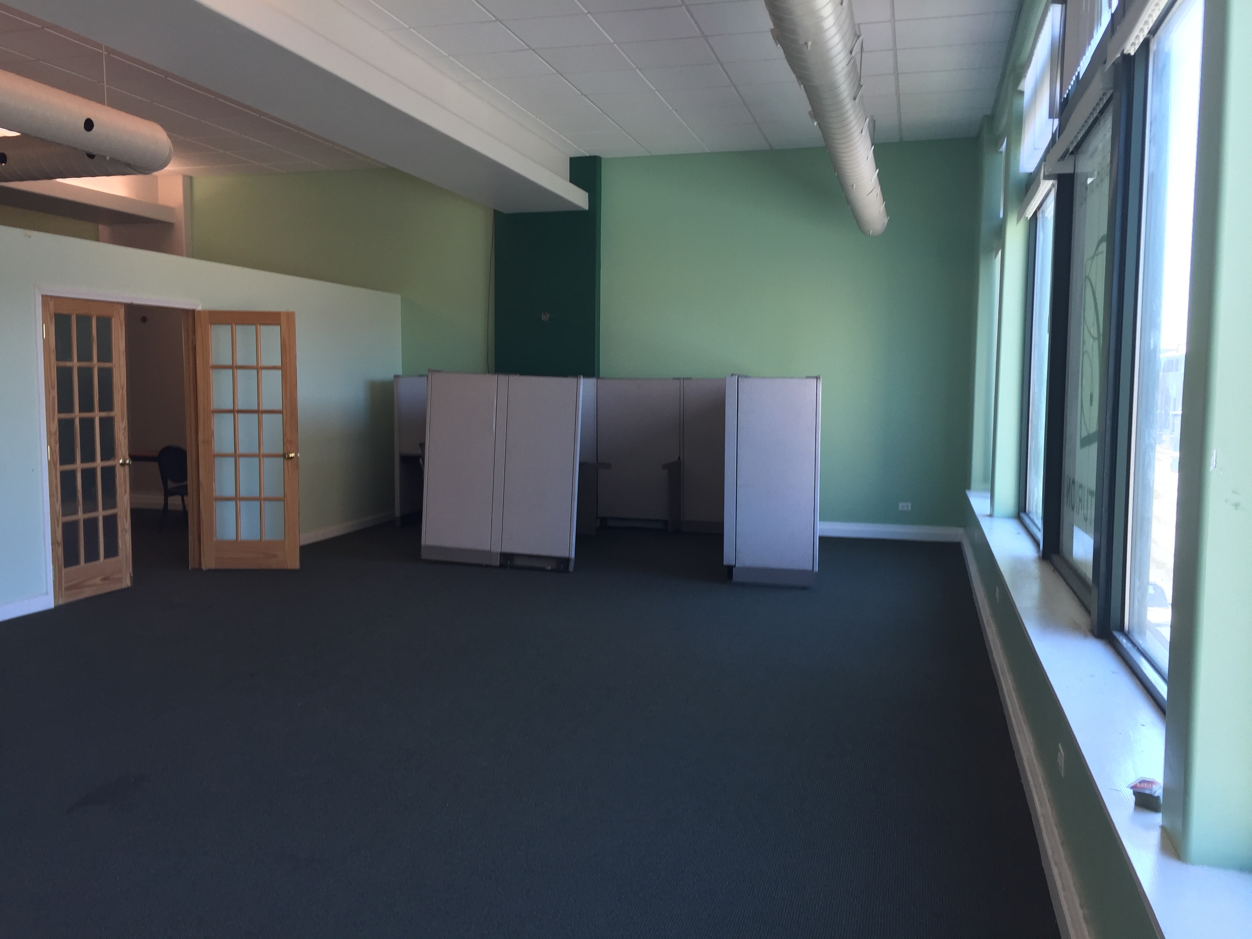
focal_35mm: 29
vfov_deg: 48.2
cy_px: 470
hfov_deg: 61.7
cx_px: 626
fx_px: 1049
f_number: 2.2
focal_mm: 4.15
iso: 40
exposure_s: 1/40
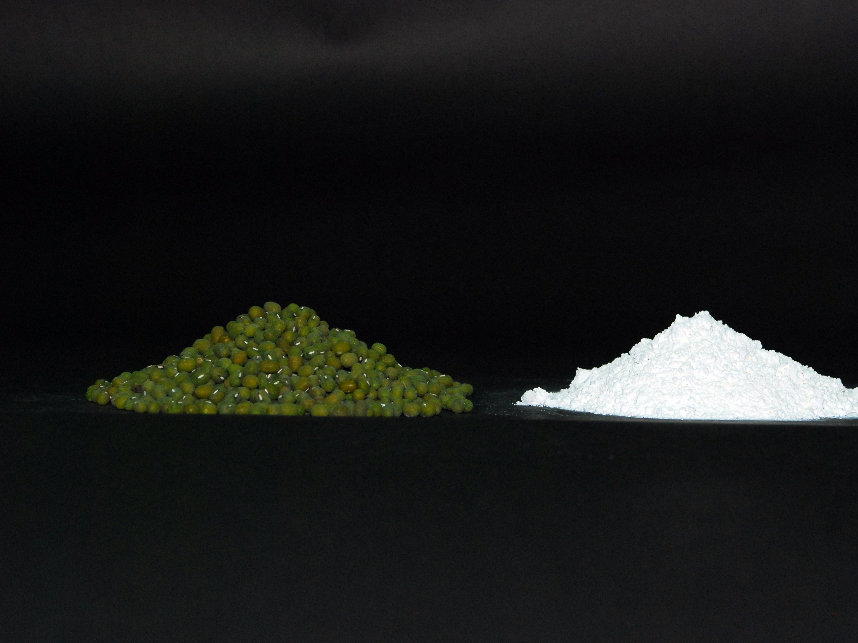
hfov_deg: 18.4
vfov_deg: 13.8
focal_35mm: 107
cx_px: 501
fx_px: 2652
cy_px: 305
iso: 500
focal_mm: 62
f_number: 8
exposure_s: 1/60
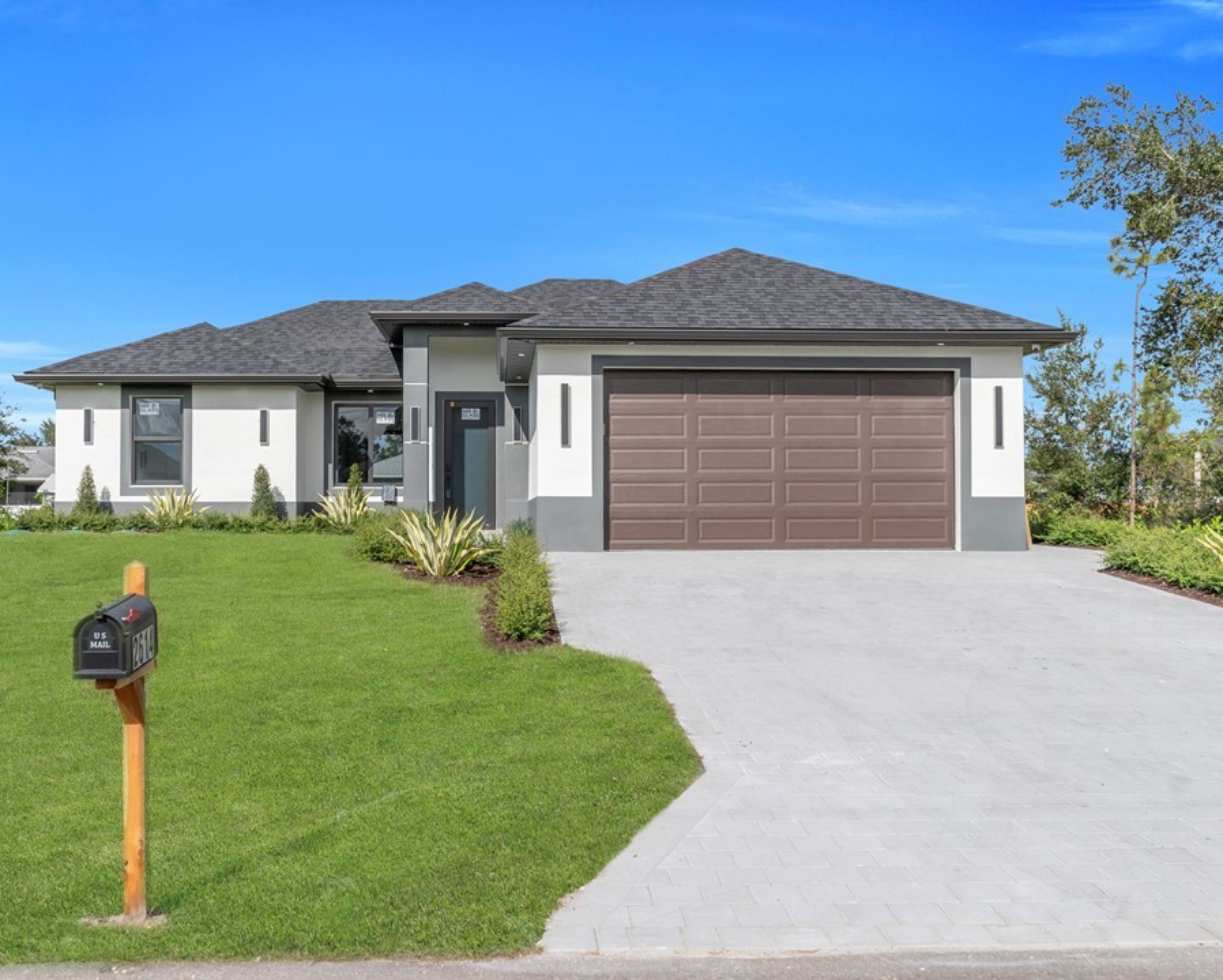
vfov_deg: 43.4
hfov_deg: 52.7
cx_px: 554
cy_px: 489
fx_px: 1231
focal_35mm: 34
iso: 100
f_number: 8
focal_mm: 20
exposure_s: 1/500
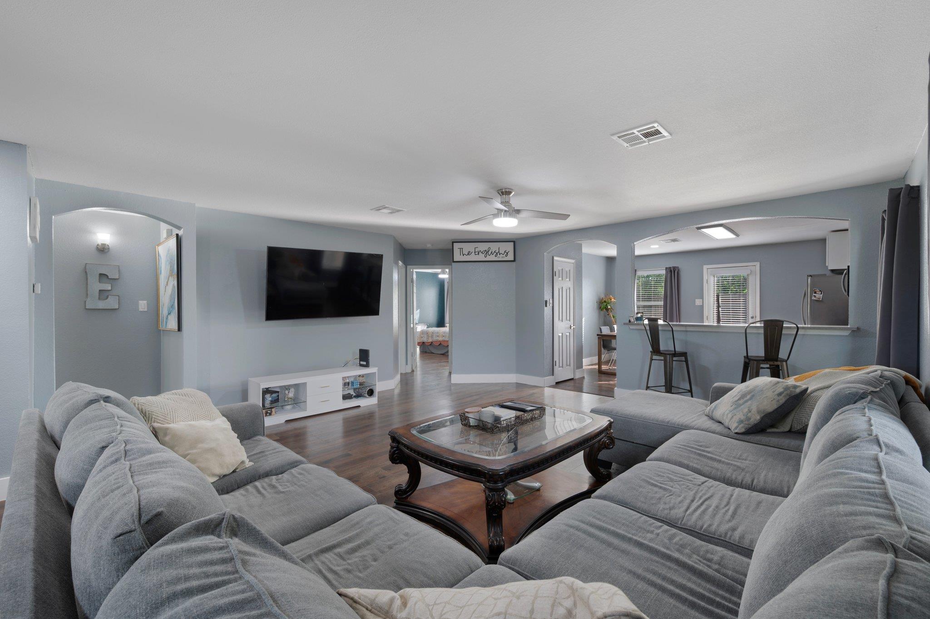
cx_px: 465
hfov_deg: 98.6
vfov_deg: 75.4
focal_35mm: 16
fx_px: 400
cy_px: 310
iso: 100
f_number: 8
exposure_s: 2.5
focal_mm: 15.5
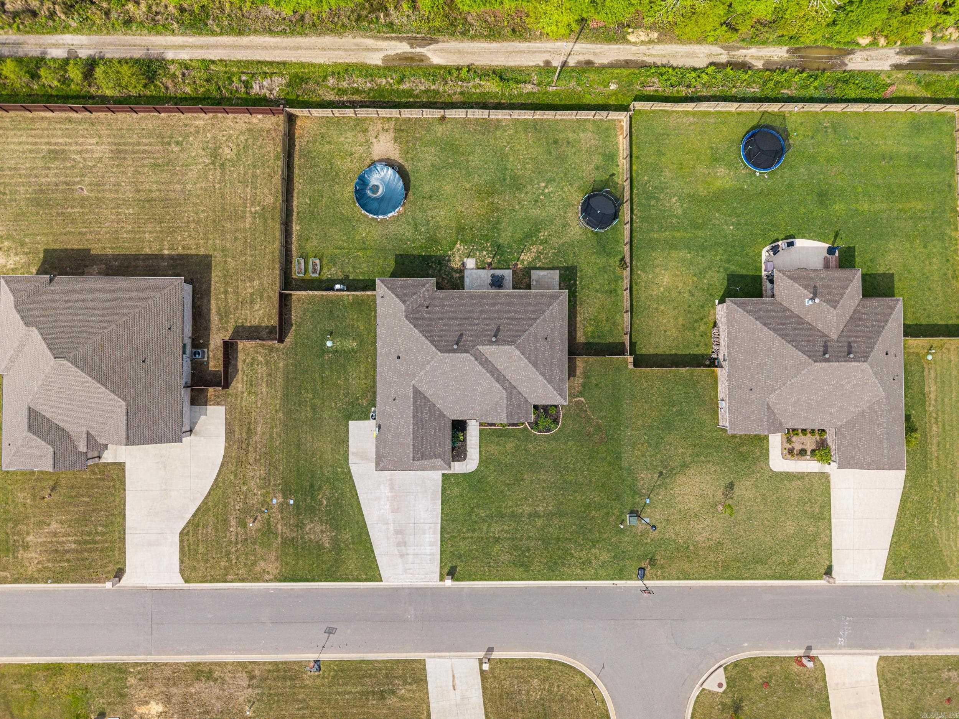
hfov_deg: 71.6
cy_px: 360
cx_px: 480
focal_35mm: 24
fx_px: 665
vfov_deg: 56.8
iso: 100
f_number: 1.8
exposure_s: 1/100
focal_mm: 8.67
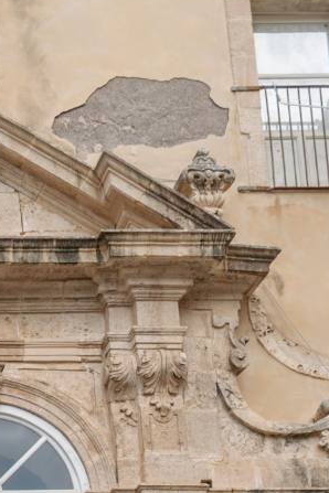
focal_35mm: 103
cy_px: 549
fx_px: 1412
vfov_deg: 19.0
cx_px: -174
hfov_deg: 12.6
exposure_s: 1/400
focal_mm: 24
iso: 100
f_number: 5
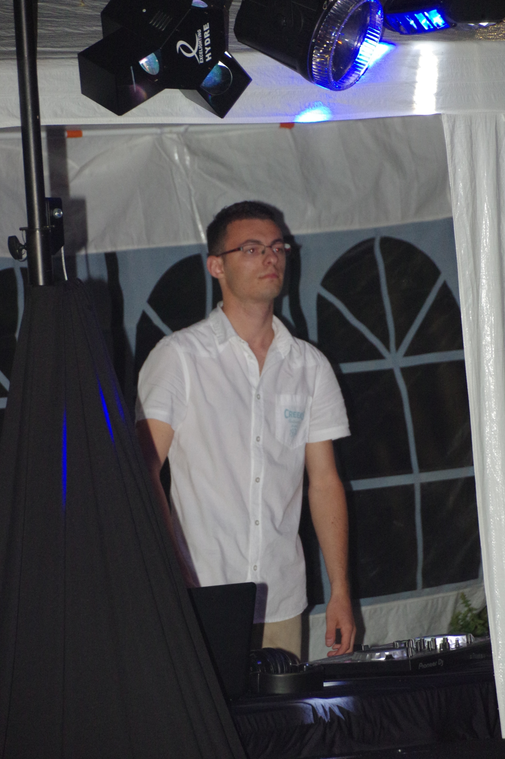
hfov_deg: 5.7
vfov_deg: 8.6
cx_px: 252
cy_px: 380
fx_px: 5058
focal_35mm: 240
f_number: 6.3
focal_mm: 160
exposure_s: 1/180
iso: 3200
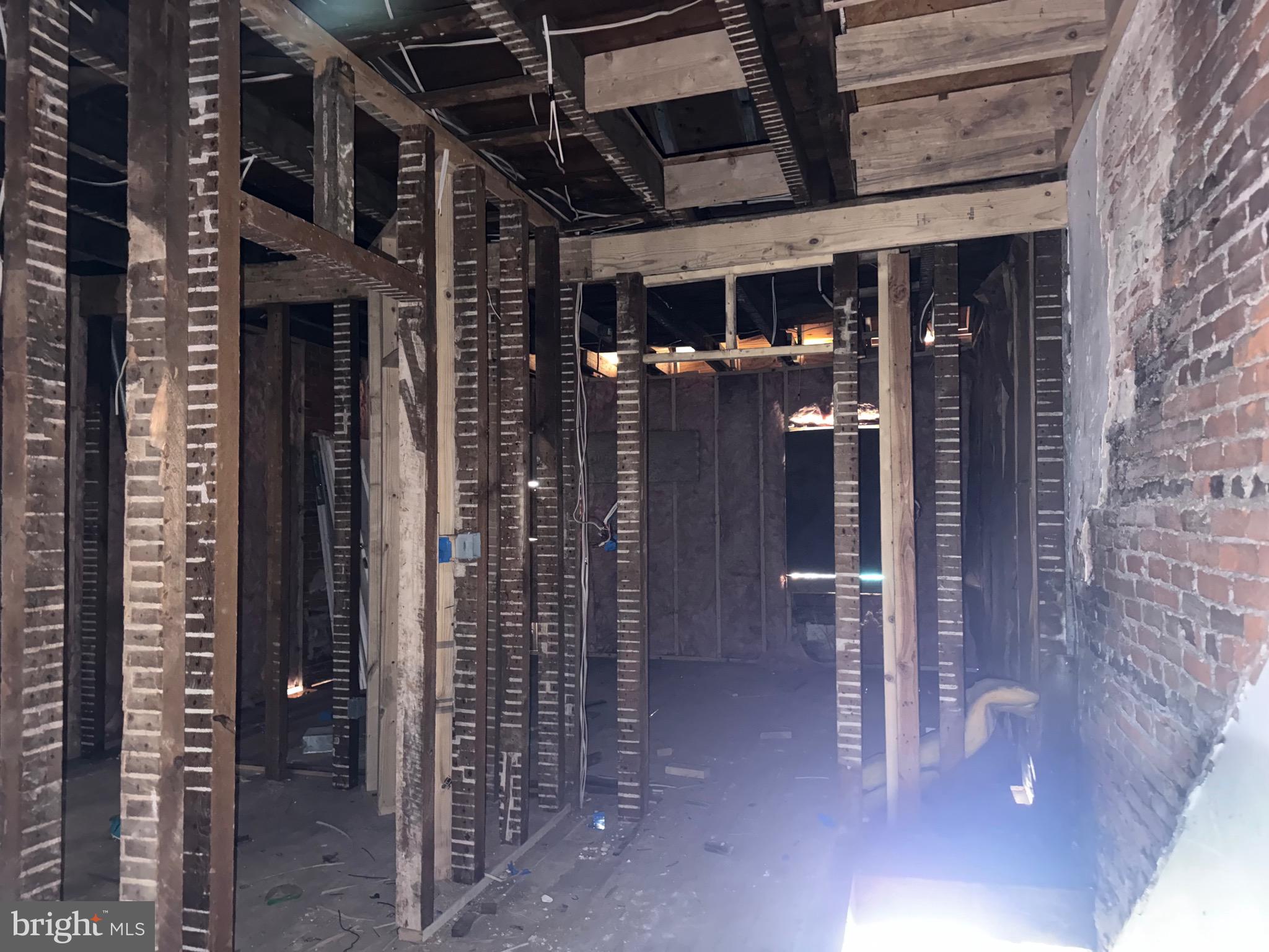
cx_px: 634
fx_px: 880
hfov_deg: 71.6
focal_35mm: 24
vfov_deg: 56.8
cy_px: 476
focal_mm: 6.76
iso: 640
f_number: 1.78
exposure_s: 1/5
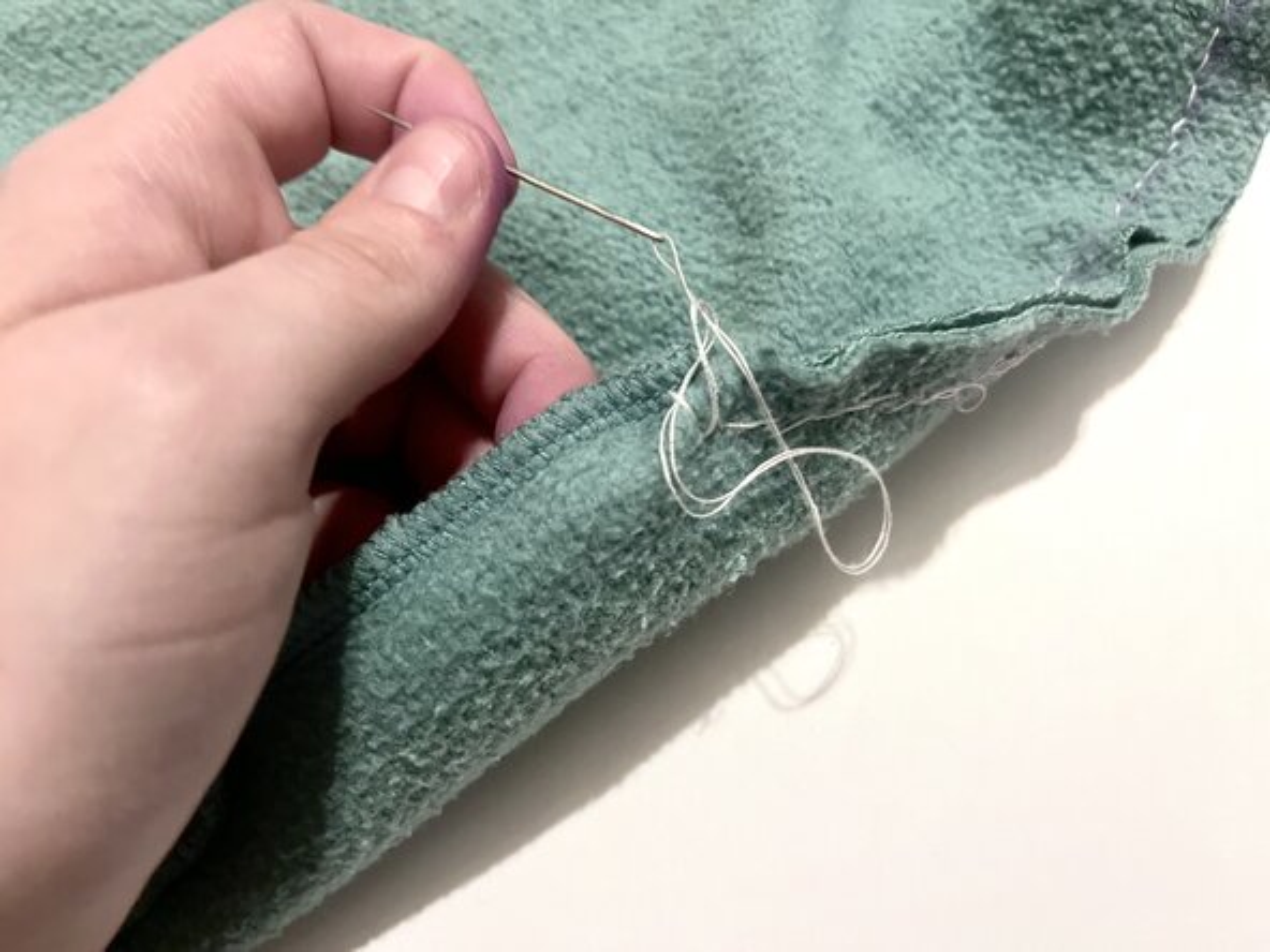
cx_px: 635
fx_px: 954
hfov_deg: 67.3
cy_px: 476
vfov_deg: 53.1
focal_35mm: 26
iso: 400
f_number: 1.6
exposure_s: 1/40
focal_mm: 5.1
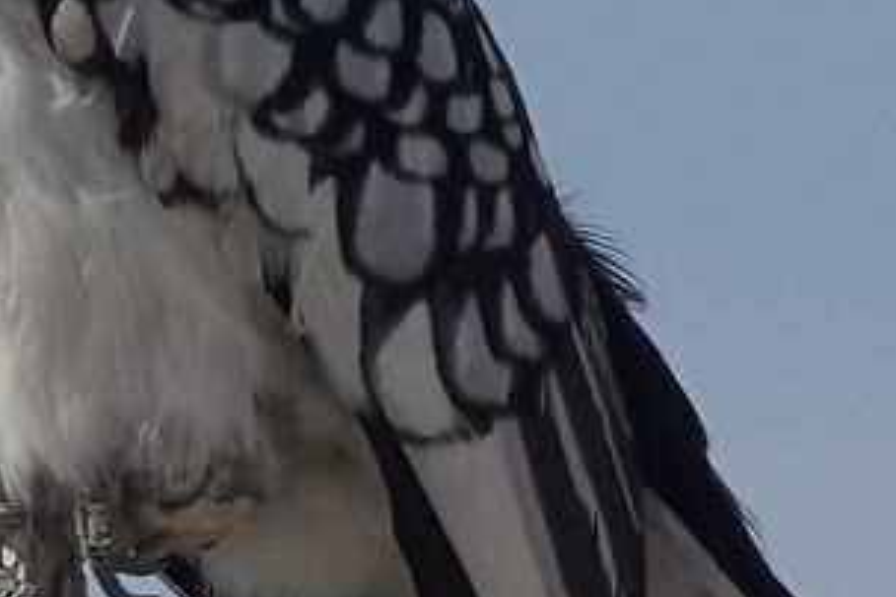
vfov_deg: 0.3
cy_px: 393
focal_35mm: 4747
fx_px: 118138
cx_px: -263
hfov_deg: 0.4
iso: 100
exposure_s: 1/640
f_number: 6.3
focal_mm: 220
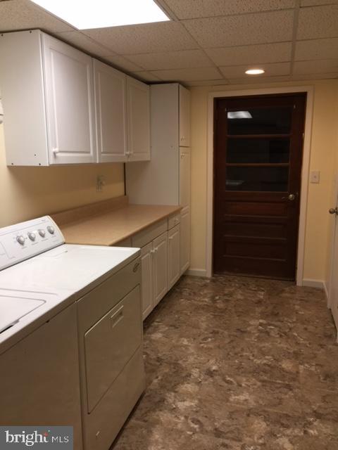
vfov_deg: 61.7
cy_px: 225
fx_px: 378
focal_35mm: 29
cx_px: 169
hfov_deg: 48.2
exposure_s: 1/30
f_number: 2.2
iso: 32
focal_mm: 4.15
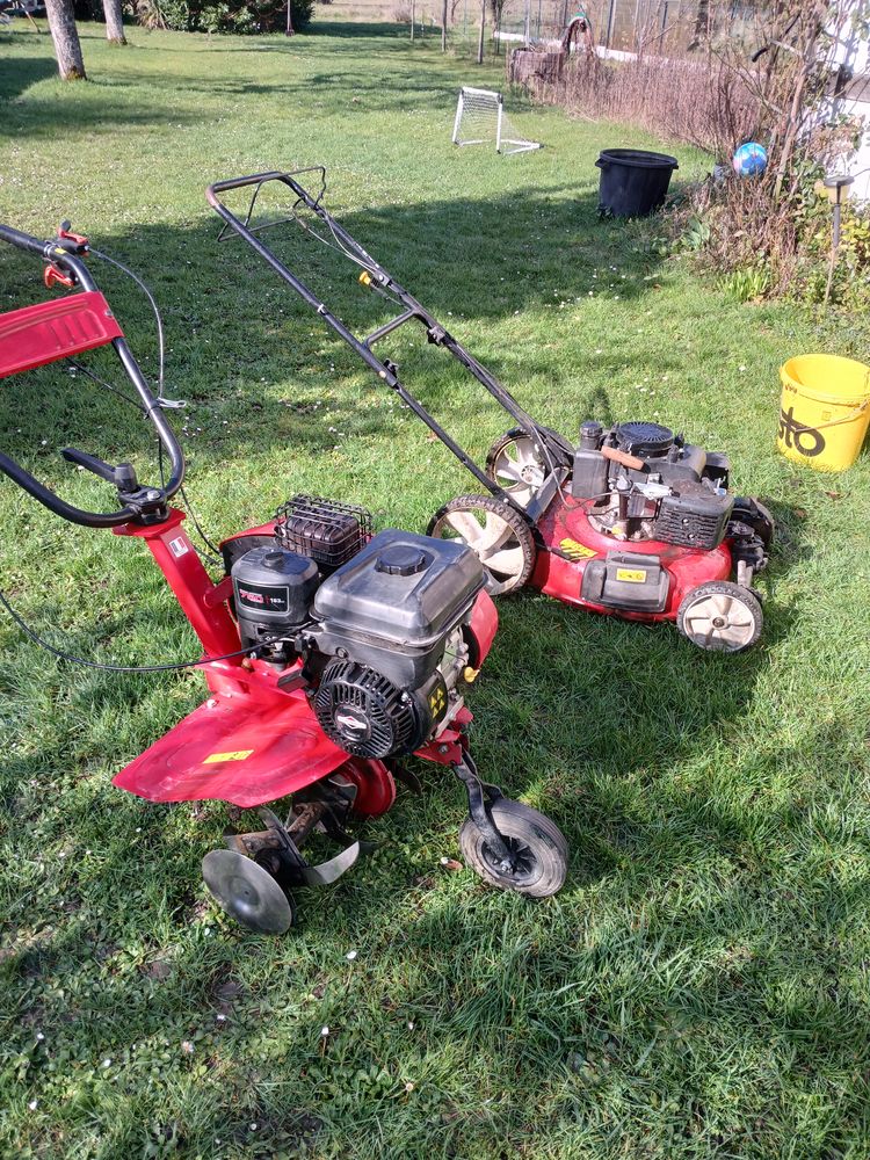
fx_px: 871
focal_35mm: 26
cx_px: 435
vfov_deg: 67.3
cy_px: 580
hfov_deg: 53.1
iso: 20
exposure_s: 1/158
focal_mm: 3.98
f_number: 1.8
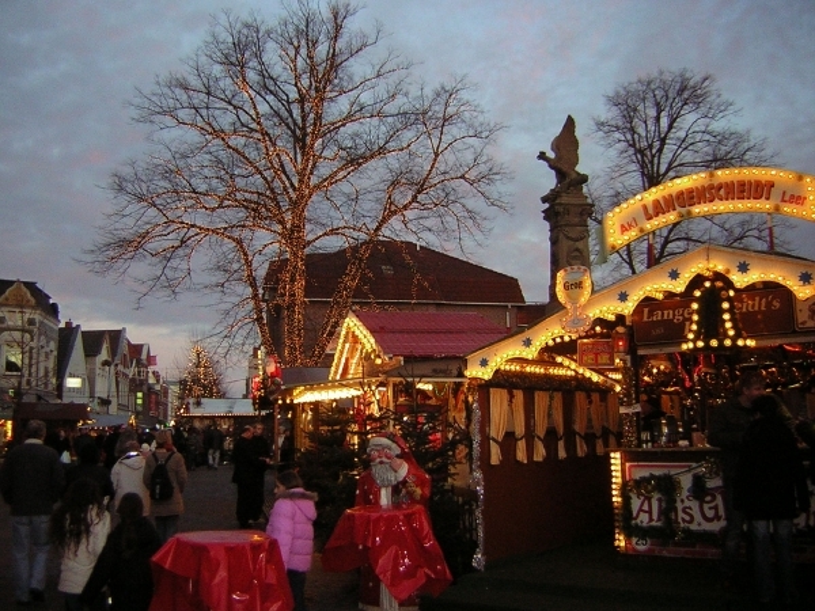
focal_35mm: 36
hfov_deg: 51.4
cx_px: 408
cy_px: 306
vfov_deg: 39.7
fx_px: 848
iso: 128
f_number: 2.6
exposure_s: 1/60.1
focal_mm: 4.7
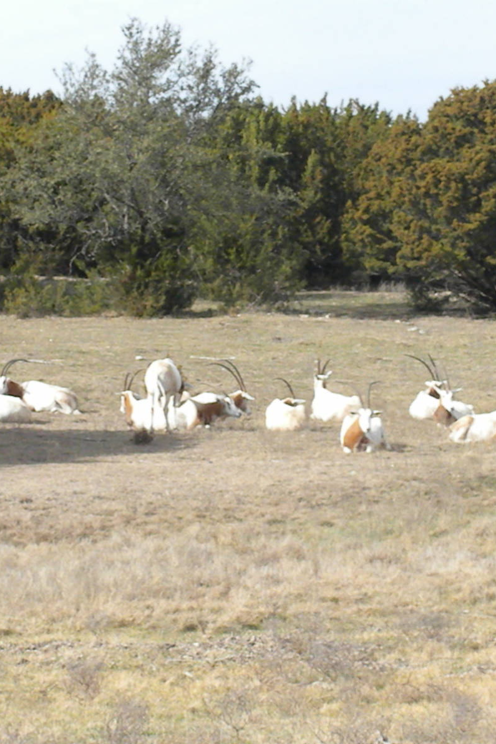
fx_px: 3431
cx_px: 243
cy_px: 374
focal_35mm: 166
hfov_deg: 8.3
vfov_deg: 12.4
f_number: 14
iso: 640
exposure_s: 1/310
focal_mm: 21
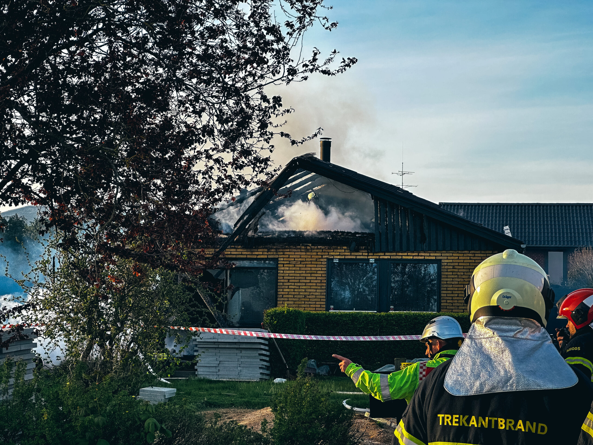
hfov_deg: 25.3
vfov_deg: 19.1
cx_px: 296
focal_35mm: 77
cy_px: 222
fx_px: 1319
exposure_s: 1/280
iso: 32
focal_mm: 9
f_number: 2.8
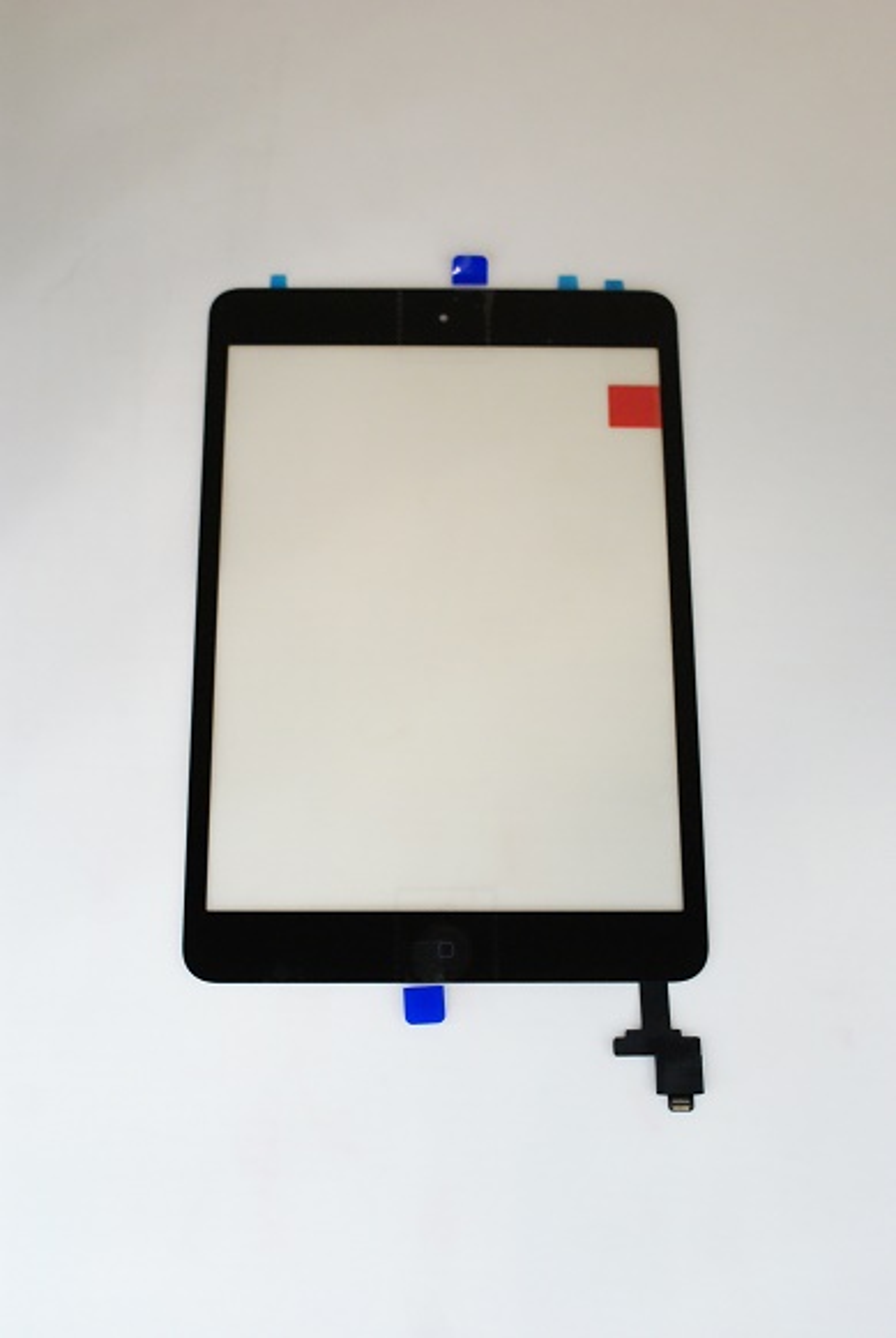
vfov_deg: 37.8
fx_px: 1954
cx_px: 448
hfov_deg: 25.8
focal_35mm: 52
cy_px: 669
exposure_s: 1/160
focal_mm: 35
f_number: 5.6
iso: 1600
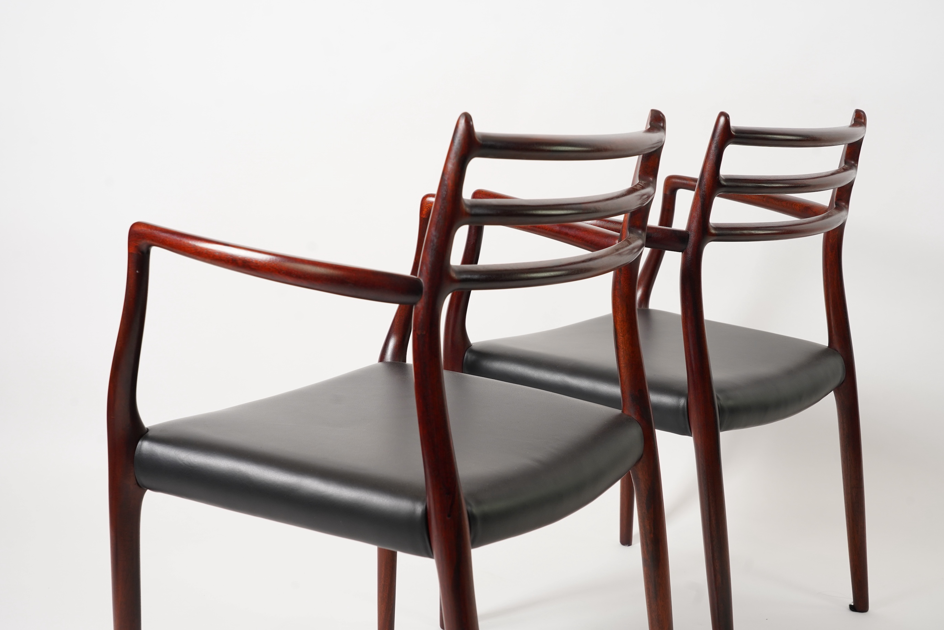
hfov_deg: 42.7
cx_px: 472
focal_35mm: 46
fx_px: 1206
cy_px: 315
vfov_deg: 29.2
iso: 640
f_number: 9
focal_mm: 46
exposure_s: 1/125
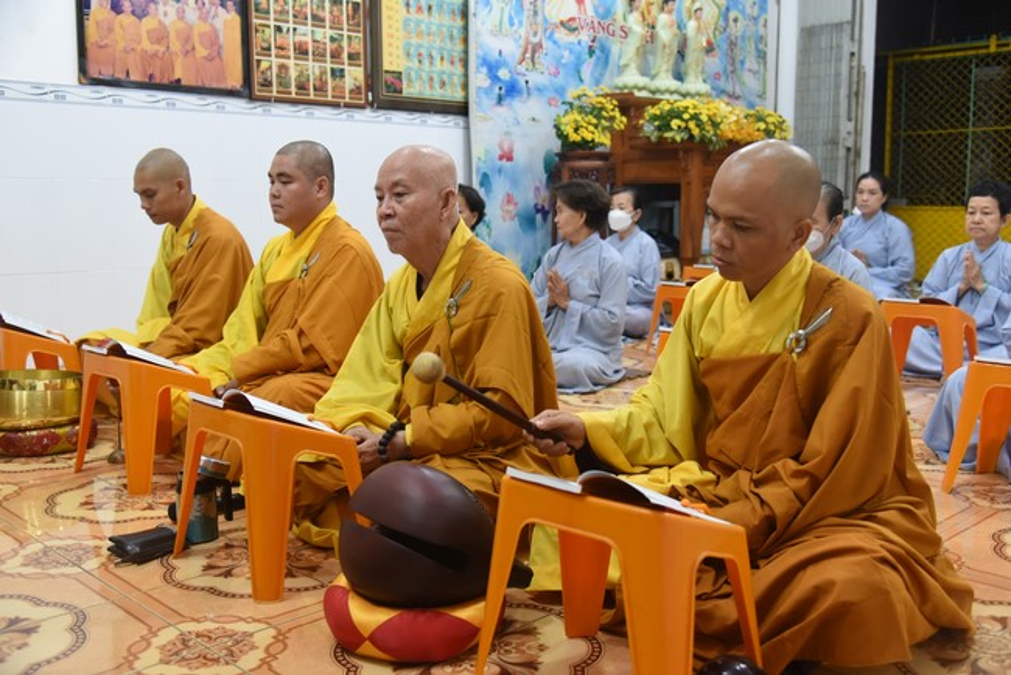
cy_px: 338
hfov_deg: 54.4
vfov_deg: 37.9
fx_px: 983
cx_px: 506
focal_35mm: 35
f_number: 4
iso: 1250
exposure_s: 1/80
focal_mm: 35
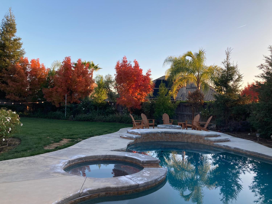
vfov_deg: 49.7
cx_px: 136
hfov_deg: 63.4
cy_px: 102
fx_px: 220
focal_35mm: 28
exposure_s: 1/387
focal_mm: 3.99
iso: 20
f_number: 1.8
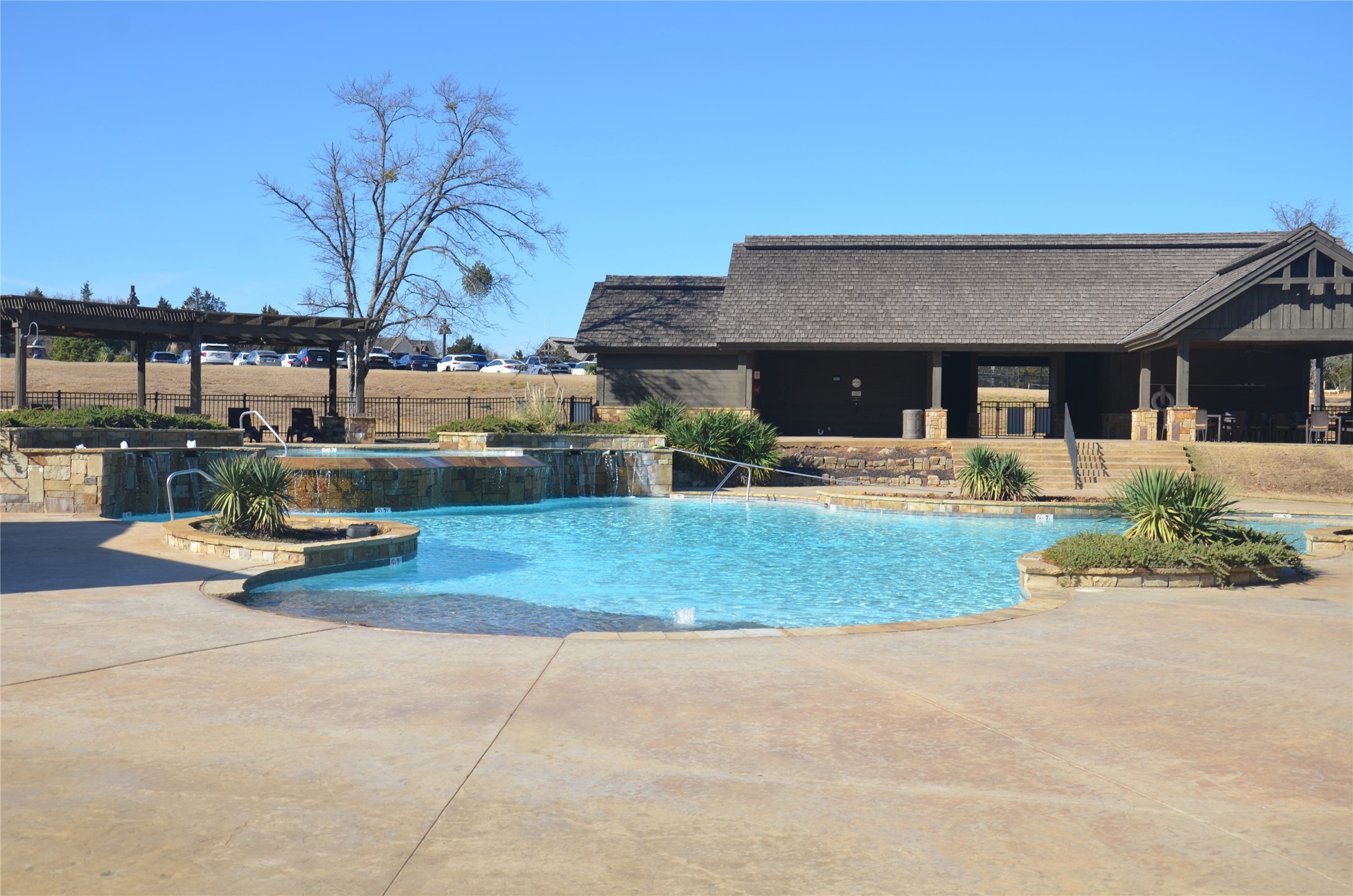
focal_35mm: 39
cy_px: 448
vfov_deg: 34.1
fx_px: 1463
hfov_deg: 49.6
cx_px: 676
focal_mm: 26
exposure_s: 1/250
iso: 110
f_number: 8
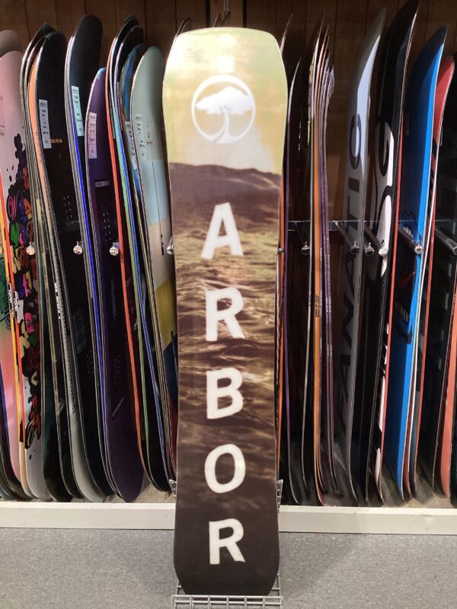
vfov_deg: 58.4
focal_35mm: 31
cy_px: 304
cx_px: 228
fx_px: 546
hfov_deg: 45.4
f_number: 2.4
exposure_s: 1/50
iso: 100
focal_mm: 3.3
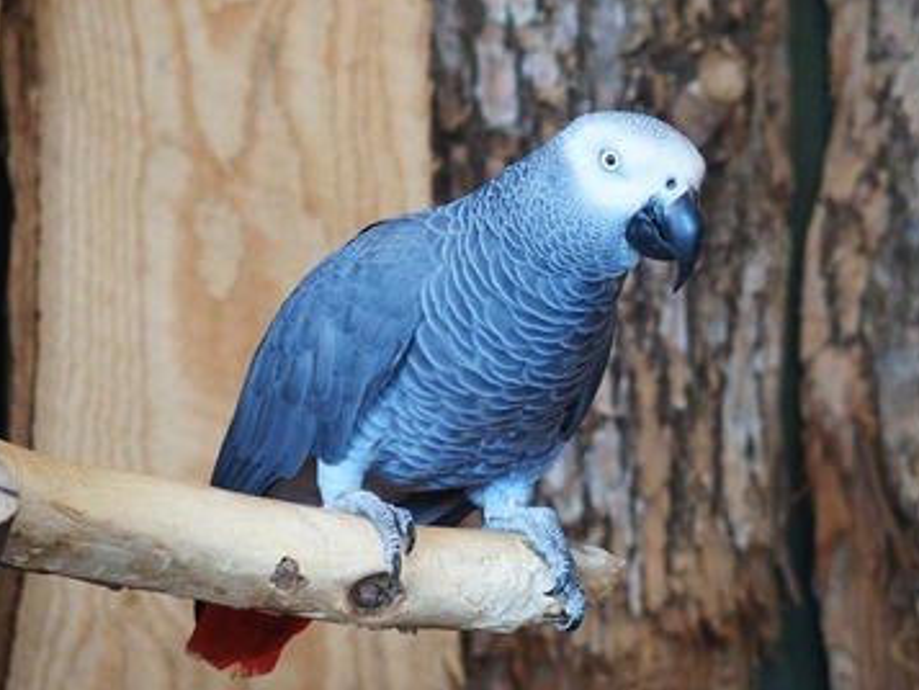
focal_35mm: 340
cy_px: 263
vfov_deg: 4.4
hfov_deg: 5.8
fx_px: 9029
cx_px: 484
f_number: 2.8
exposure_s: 1/80
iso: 800
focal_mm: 56.7
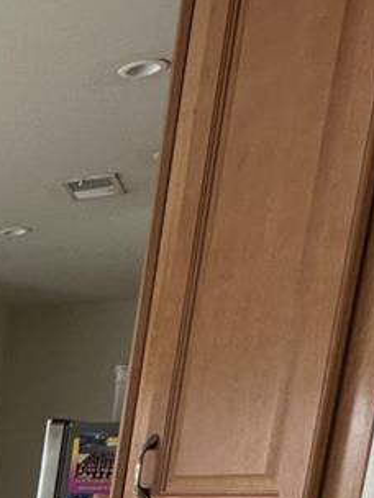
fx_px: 994
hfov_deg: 14.2
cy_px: 675
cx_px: -532
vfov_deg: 24.1
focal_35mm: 69
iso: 64
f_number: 2.2
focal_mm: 2.22
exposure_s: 1/99
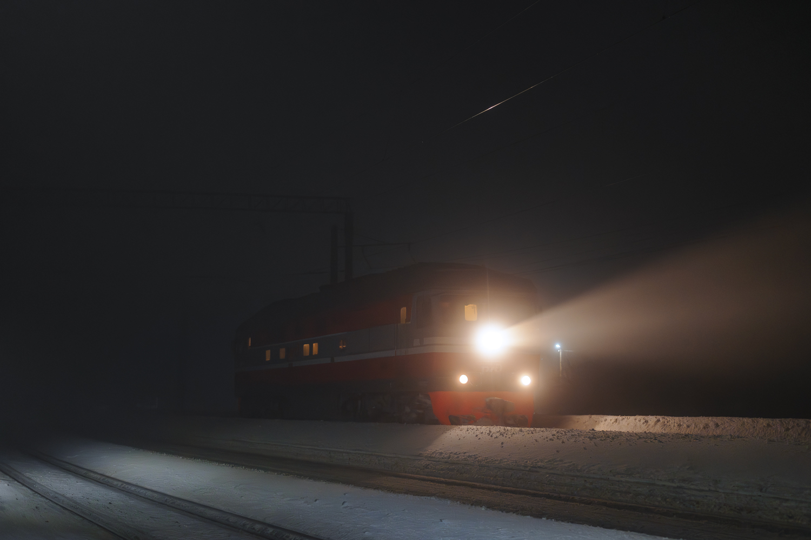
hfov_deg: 39.6
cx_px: 406
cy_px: 270
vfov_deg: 27.0
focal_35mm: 50
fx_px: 1126
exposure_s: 1/640
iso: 3200
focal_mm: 50
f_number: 2
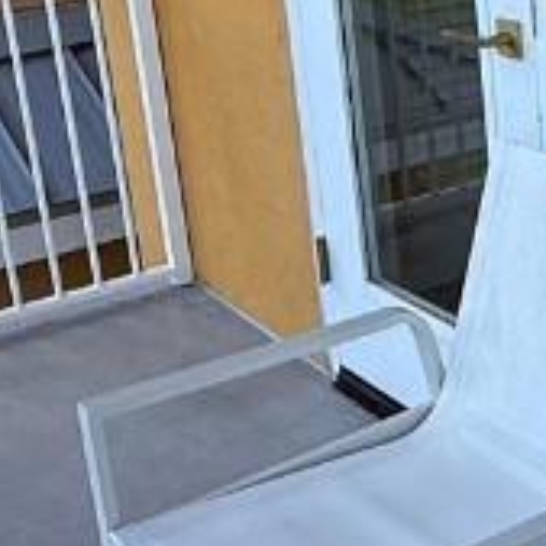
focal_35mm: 75
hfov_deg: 21.7
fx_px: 1338
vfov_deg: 22.9
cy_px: 149
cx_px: 620
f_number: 2.2
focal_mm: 2.22
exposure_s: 1/430
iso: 50
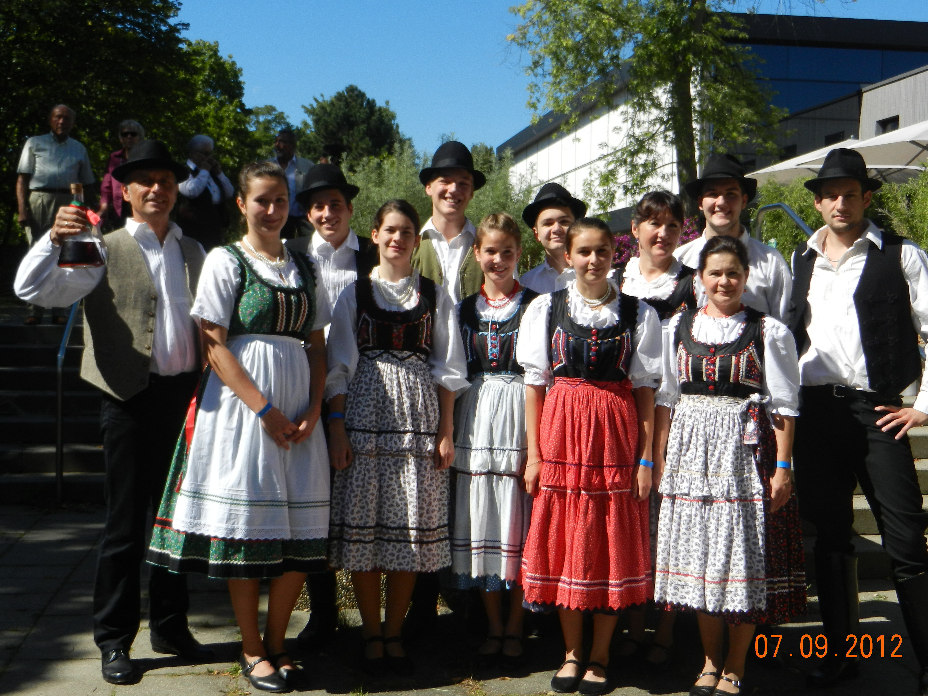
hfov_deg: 40.4
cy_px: 358
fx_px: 1260
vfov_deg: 30.9
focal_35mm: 47
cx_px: 477
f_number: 4.2
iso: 160
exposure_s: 1/1250
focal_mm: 8.2
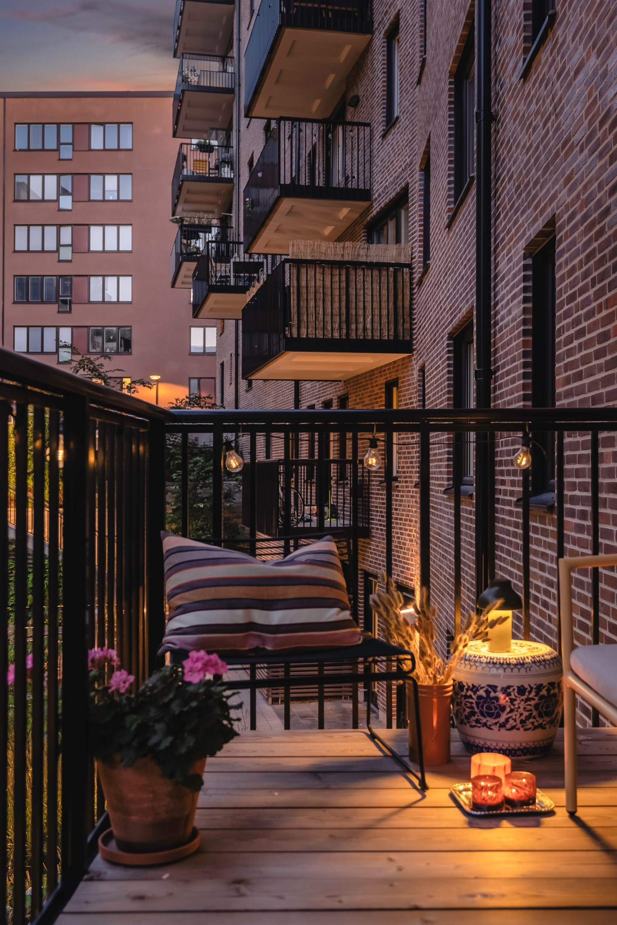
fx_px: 925
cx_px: 308
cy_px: 462
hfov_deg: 36.9
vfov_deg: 53.1
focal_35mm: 36
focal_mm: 24
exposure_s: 1/30
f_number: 2.8
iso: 400
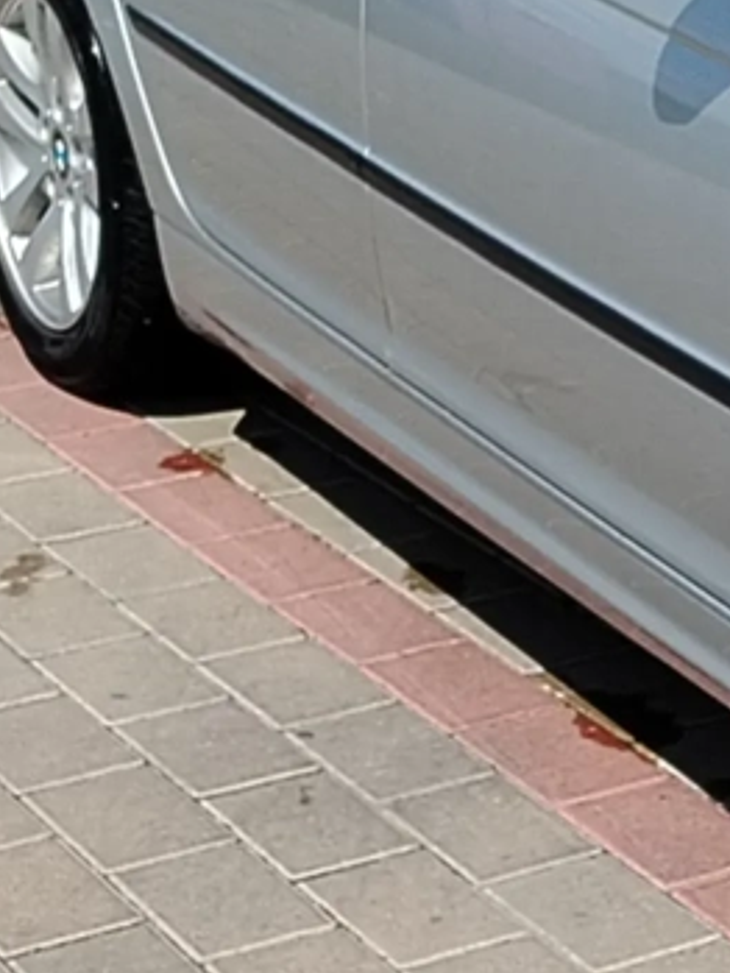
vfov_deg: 15.2
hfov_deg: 11.2
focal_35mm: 130
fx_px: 3653
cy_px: 471
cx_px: 822
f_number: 1.8
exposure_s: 1/2384
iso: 100
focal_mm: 4.25
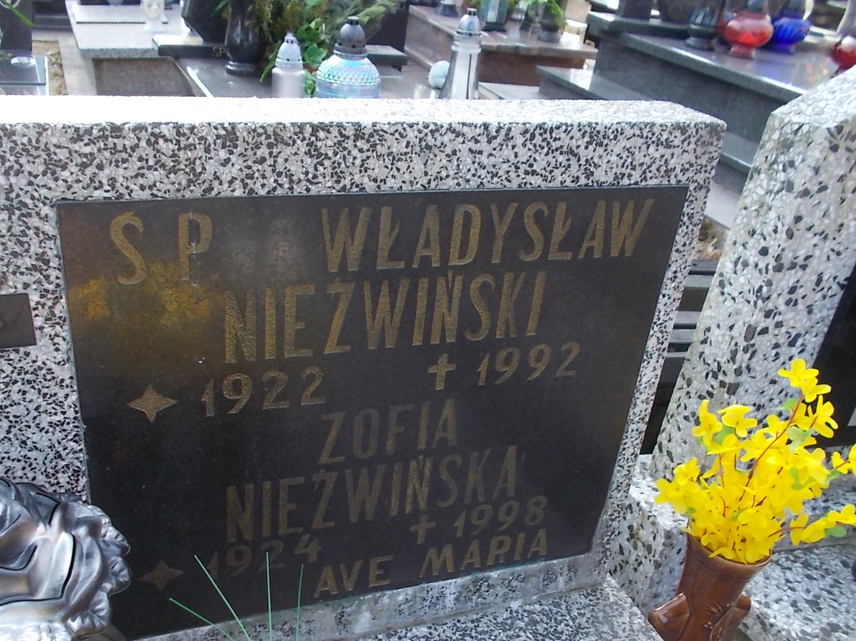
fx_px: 816
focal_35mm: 33
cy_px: 384
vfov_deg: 42.7
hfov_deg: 55.2
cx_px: 371
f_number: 3.2
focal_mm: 4.6
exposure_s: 1/125
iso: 80
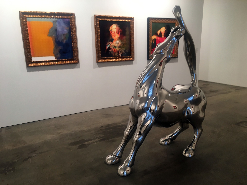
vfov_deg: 48.2
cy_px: 92
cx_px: 124
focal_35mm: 29
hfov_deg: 61.7
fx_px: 207
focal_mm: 4.15
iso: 64
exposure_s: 1/30
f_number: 2.2
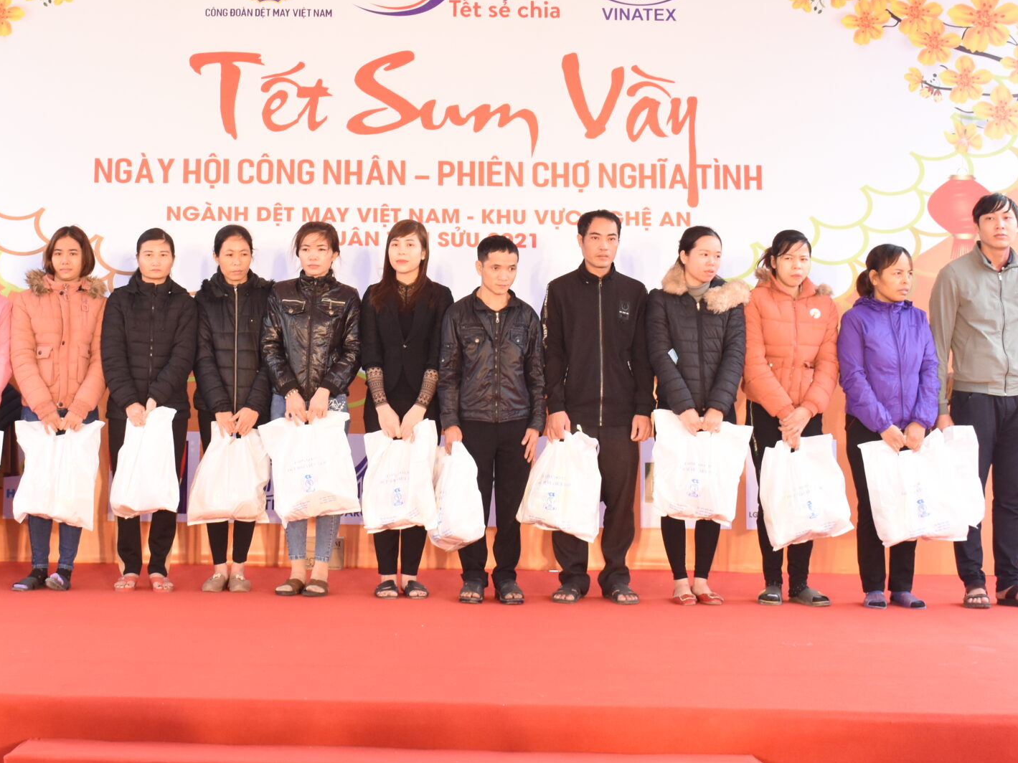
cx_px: 387
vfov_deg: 24.3
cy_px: 219
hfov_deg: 32.1
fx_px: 1760
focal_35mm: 60
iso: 1250
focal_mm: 23
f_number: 7.1
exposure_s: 1/160
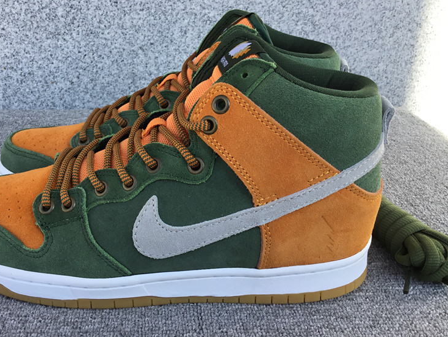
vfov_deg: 37.7
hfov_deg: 48.7
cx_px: 178
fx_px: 492
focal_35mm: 38
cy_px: 154
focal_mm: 3.3
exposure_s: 1/232
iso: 25
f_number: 2.4
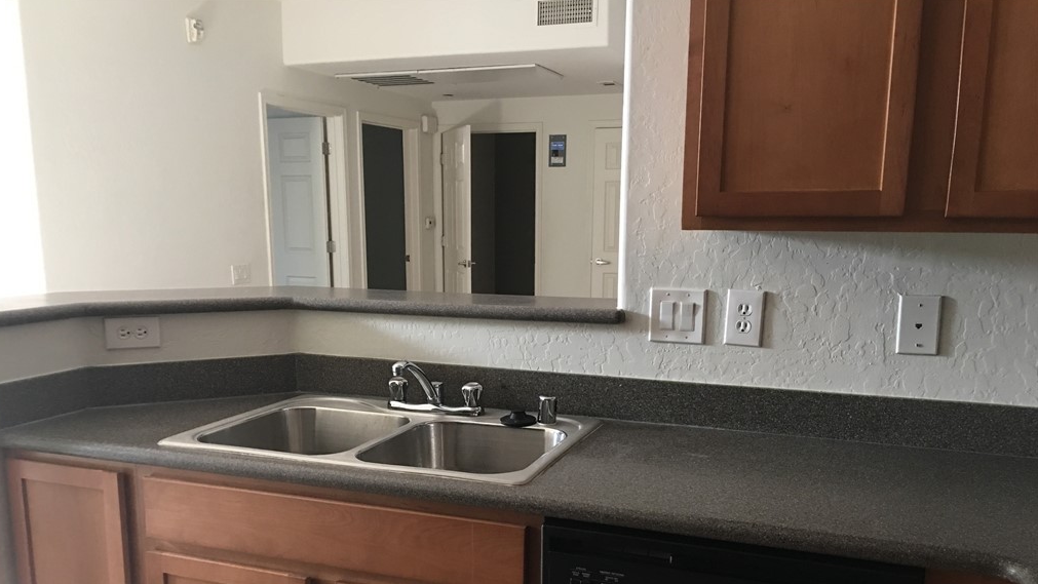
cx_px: 514
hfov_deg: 61.0
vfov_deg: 36.3
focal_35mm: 32
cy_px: 388
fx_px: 881
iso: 64
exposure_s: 1/15
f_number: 2.2
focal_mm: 4.15
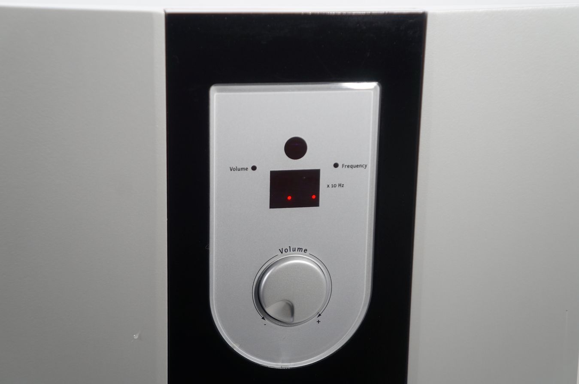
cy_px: 192
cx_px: 290
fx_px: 1084
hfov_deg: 29.9
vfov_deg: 20.1
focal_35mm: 68
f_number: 5
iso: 200
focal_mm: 45
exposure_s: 1/20
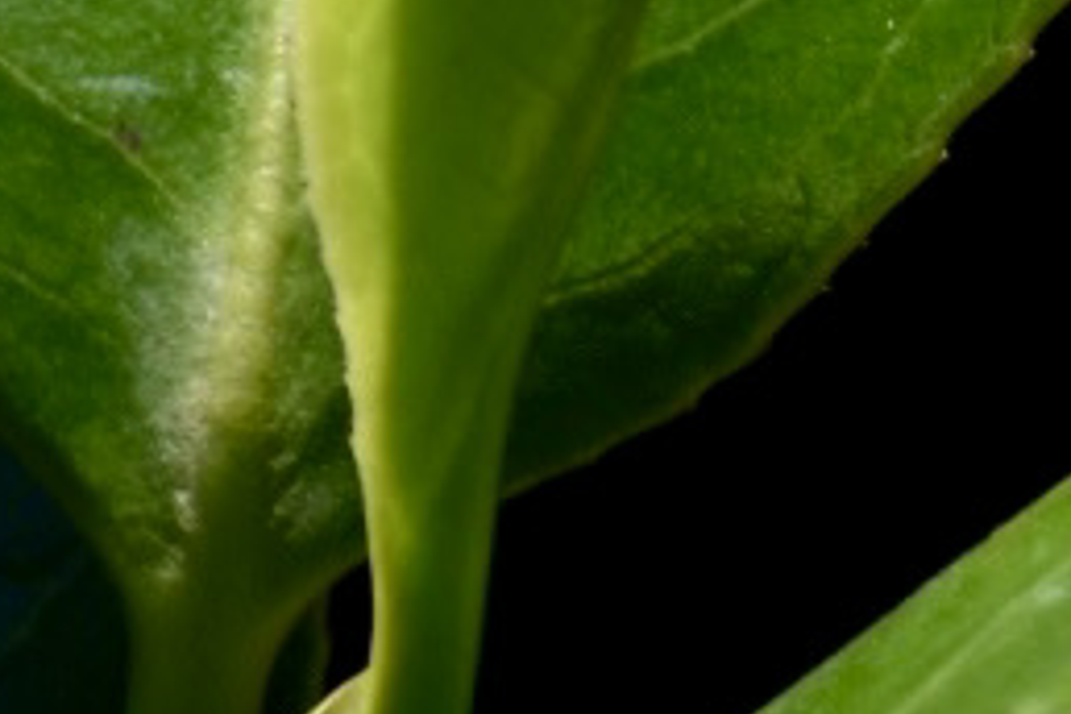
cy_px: 448
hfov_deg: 0.7
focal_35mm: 2825
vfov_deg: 0.5
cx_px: 1179
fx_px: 84037
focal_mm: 300
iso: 125
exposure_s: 1/250
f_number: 10
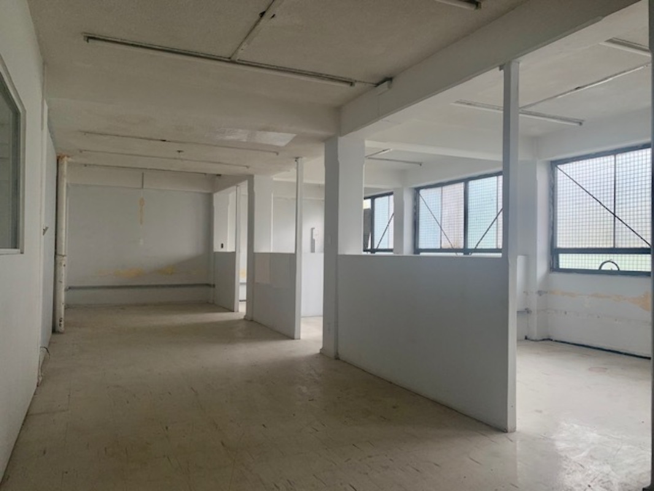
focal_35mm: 26
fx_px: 491
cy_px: 246
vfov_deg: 53.1
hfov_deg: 67.3
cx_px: 327
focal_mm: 4.25
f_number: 1.8
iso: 25
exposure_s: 1/126
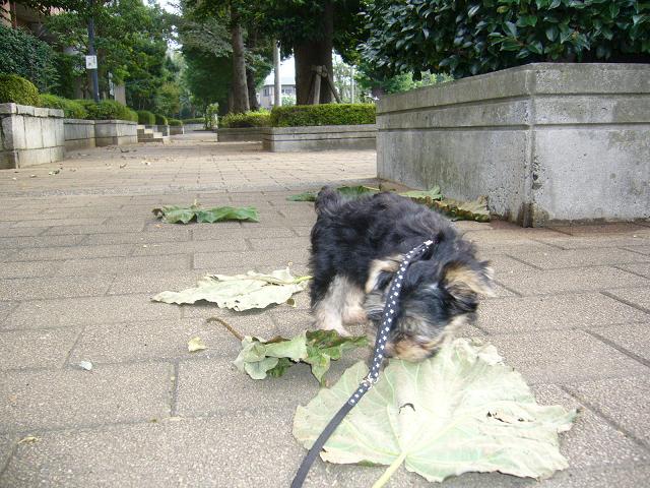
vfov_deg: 40.7
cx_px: 325
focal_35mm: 35
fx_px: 657
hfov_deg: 52.6
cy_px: 244
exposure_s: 1/100
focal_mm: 5.8
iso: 80
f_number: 2.8
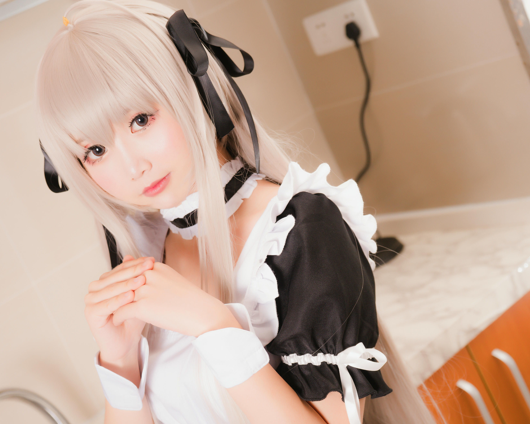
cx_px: 213
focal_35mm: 65
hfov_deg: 29.1
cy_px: 212
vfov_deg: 23.5
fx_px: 1020
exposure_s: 1/125
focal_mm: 57
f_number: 5.6
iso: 800
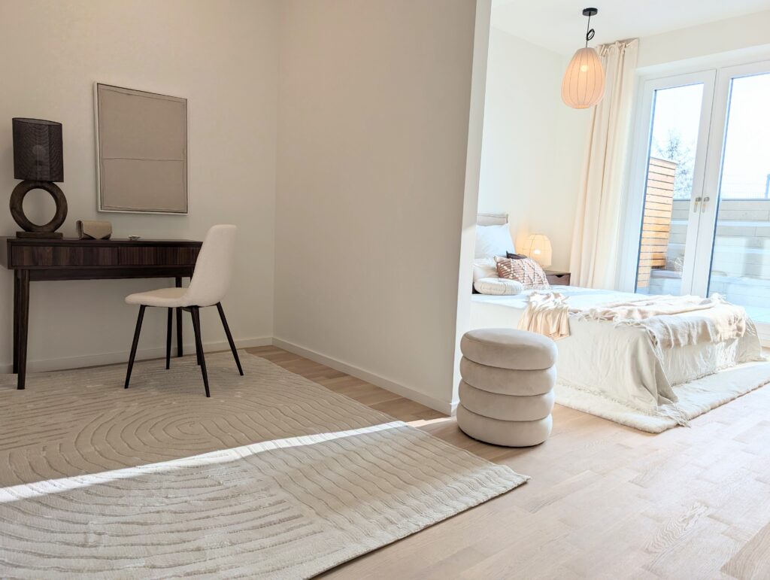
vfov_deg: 56.9
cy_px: 290
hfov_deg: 71.5
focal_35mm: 24
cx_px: 385
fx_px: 535
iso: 19
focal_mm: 6.9
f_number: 1.68
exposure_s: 1/358
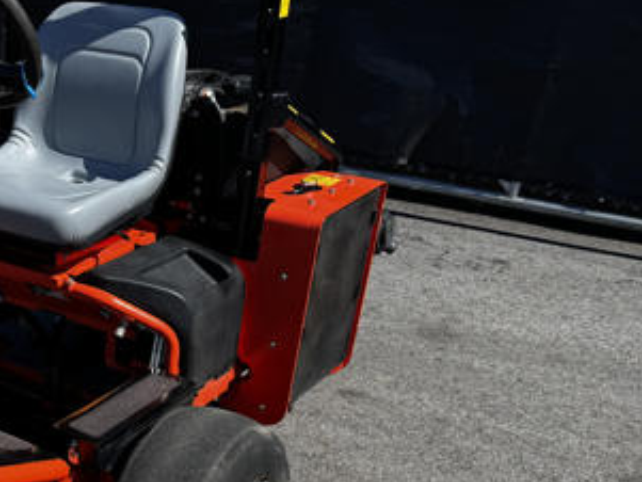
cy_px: 418
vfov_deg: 27.7
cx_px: 15
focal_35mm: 51
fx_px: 946
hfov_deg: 34.4
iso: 80
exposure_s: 1/2959
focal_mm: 6.76
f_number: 1.78
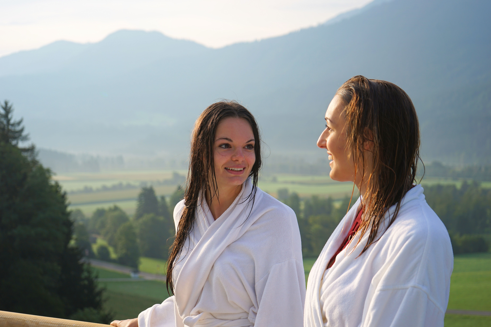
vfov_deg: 22.3
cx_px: 246
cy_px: 164
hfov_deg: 32.9
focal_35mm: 61
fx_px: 832
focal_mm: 61
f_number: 5.6
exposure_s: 1/400
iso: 100
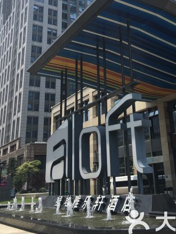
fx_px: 298
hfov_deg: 32.6
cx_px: 119
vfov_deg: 42.1
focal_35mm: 44
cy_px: 71
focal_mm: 4.15
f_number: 2.2
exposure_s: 1/1374
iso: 25
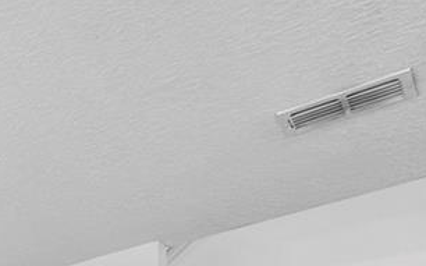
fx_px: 743
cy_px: 620
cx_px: -338
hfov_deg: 21.3
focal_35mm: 64
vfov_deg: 14.4
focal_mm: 12
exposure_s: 1/2
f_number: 6.3
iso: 320
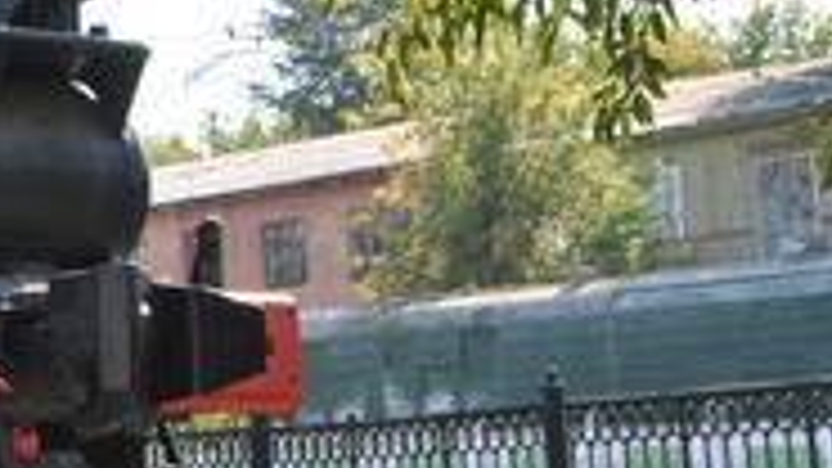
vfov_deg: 11.0
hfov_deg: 18.6
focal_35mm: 109
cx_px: -166
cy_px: 22
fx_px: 2404
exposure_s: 1/160
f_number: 6.3
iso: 100
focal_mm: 20
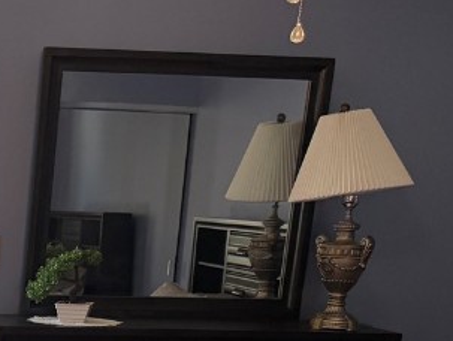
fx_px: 1061
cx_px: -178
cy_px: 489
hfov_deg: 21.2
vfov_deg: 16.8
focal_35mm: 81
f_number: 1.78
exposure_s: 1/120
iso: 125
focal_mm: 6.76
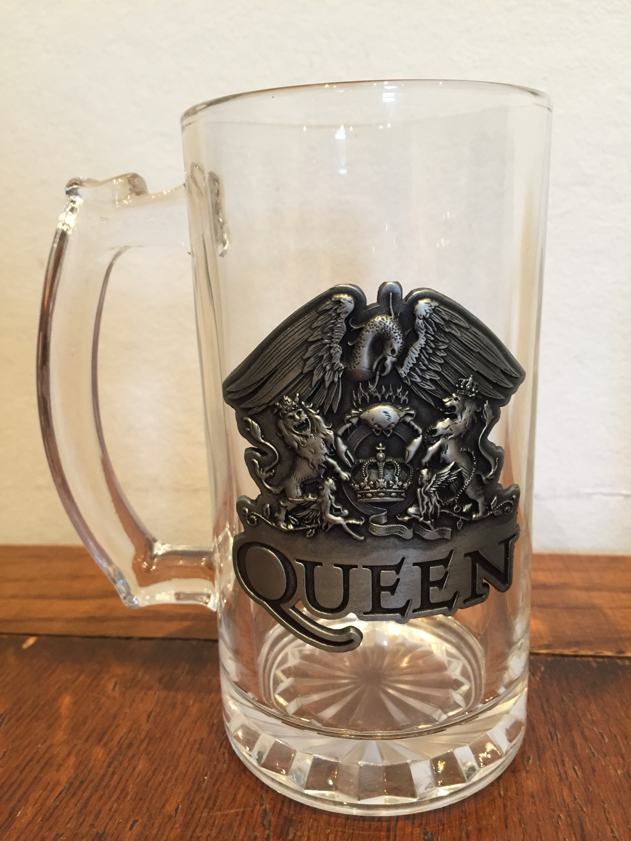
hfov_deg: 48.2
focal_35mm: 29
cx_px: 316
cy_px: 420
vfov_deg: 61.7
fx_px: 705
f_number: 2.2
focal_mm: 4.15
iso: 160
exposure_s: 1/33
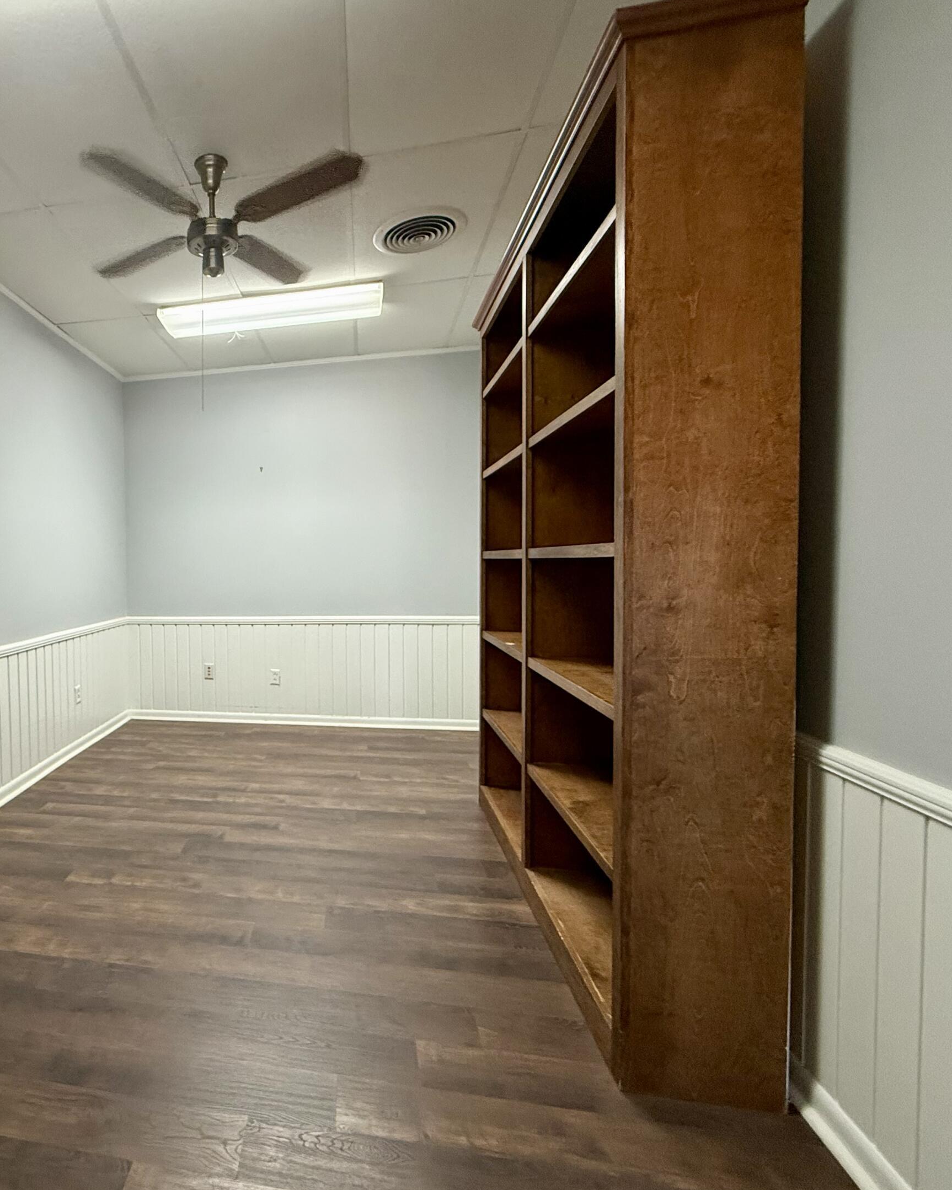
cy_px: 590
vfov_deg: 83.3
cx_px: 209
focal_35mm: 19
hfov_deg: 65.3
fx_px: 669
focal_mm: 2.22
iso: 320
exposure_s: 1/120
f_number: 2.2
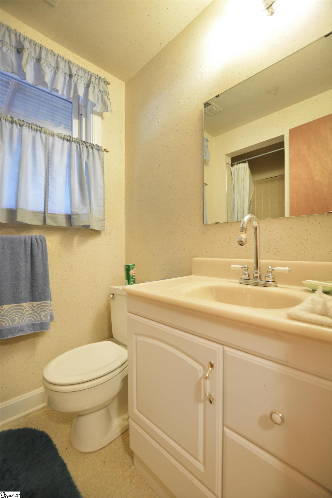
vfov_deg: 100.4
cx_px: 166
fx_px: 207
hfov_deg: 77.3
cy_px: 249
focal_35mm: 15
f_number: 3.5
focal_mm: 10
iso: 400
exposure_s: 1/15
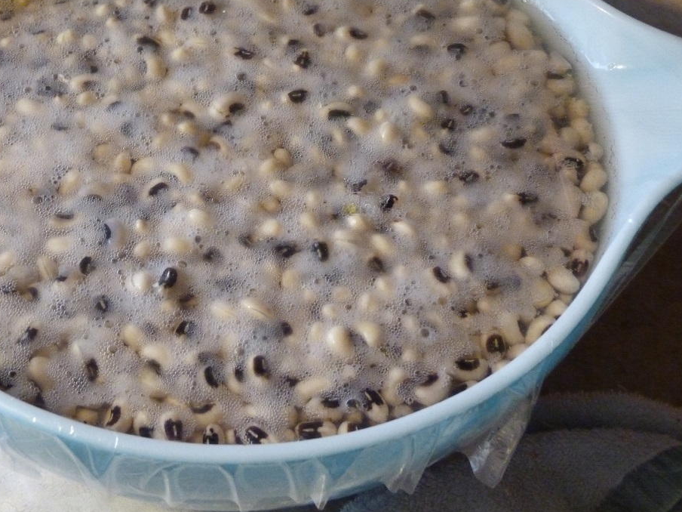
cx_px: 241
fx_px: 1438
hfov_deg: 26.6
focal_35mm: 73
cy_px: 178
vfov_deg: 20.1
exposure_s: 1/25
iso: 800
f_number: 3.2
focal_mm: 10
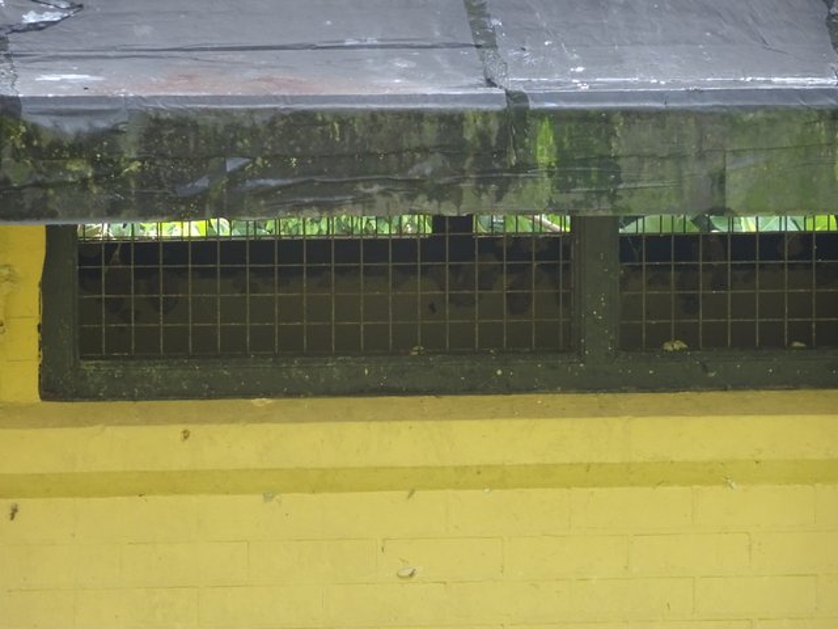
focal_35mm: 300
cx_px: 419
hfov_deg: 6.6
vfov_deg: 5.0
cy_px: 314
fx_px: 7263
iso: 800
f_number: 6.3
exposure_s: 1/160
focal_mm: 51.19
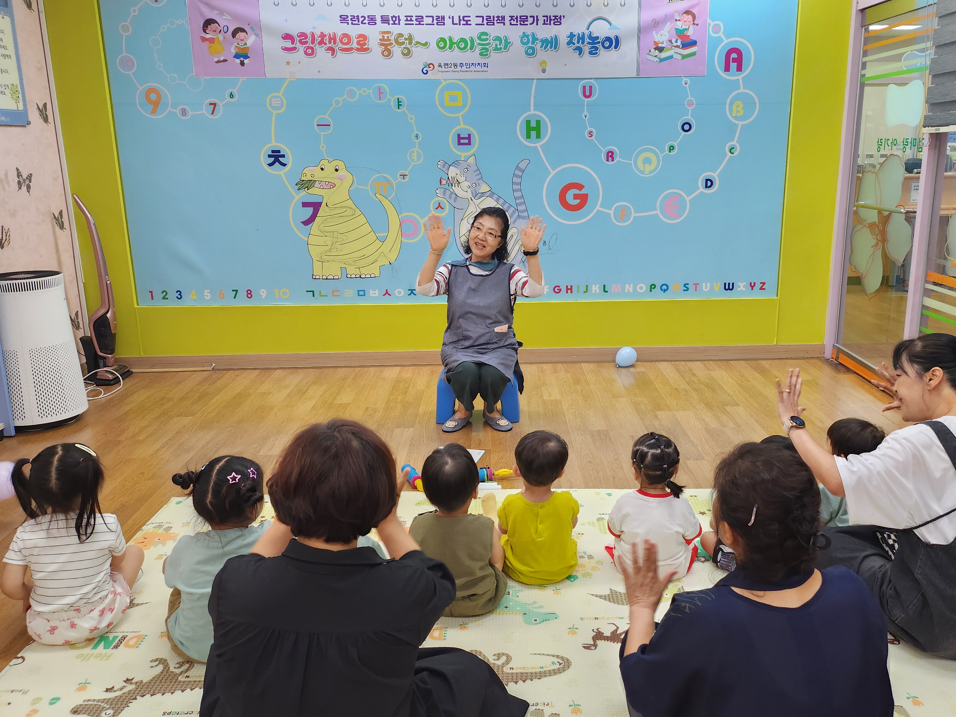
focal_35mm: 28
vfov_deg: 49.7
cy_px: 322
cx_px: 529
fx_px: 773
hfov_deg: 63.3
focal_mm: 5
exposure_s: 1/120
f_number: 1.8
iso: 125
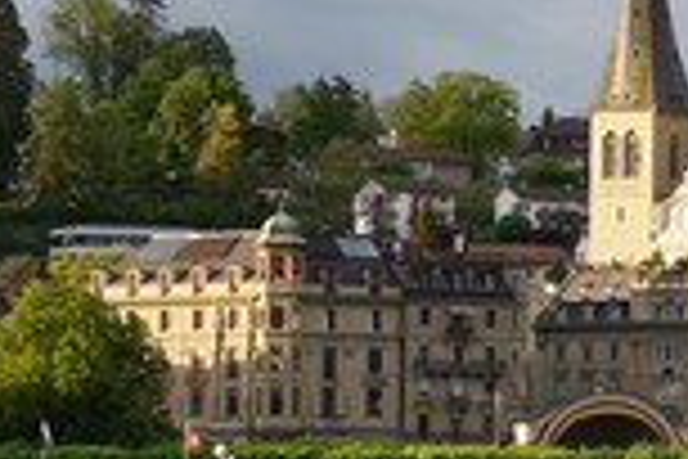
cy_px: 142
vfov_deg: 5.1
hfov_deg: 7.6
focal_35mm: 270
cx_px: 760
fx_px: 5160
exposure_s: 1/100
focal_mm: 60
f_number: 5.6
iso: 100
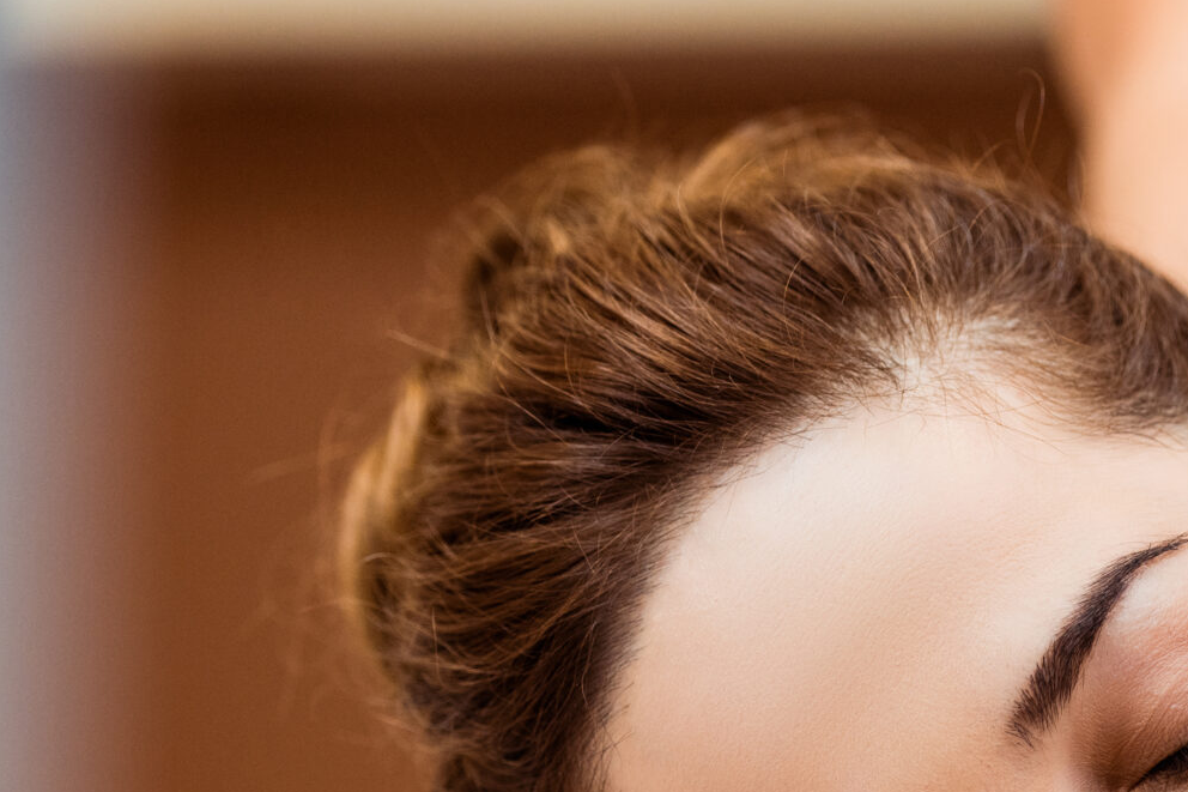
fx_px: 9370
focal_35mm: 284
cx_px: 1187
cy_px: 864
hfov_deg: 7.2
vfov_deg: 4.8
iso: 320
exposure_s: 1/160
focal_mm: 110
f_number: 3.5
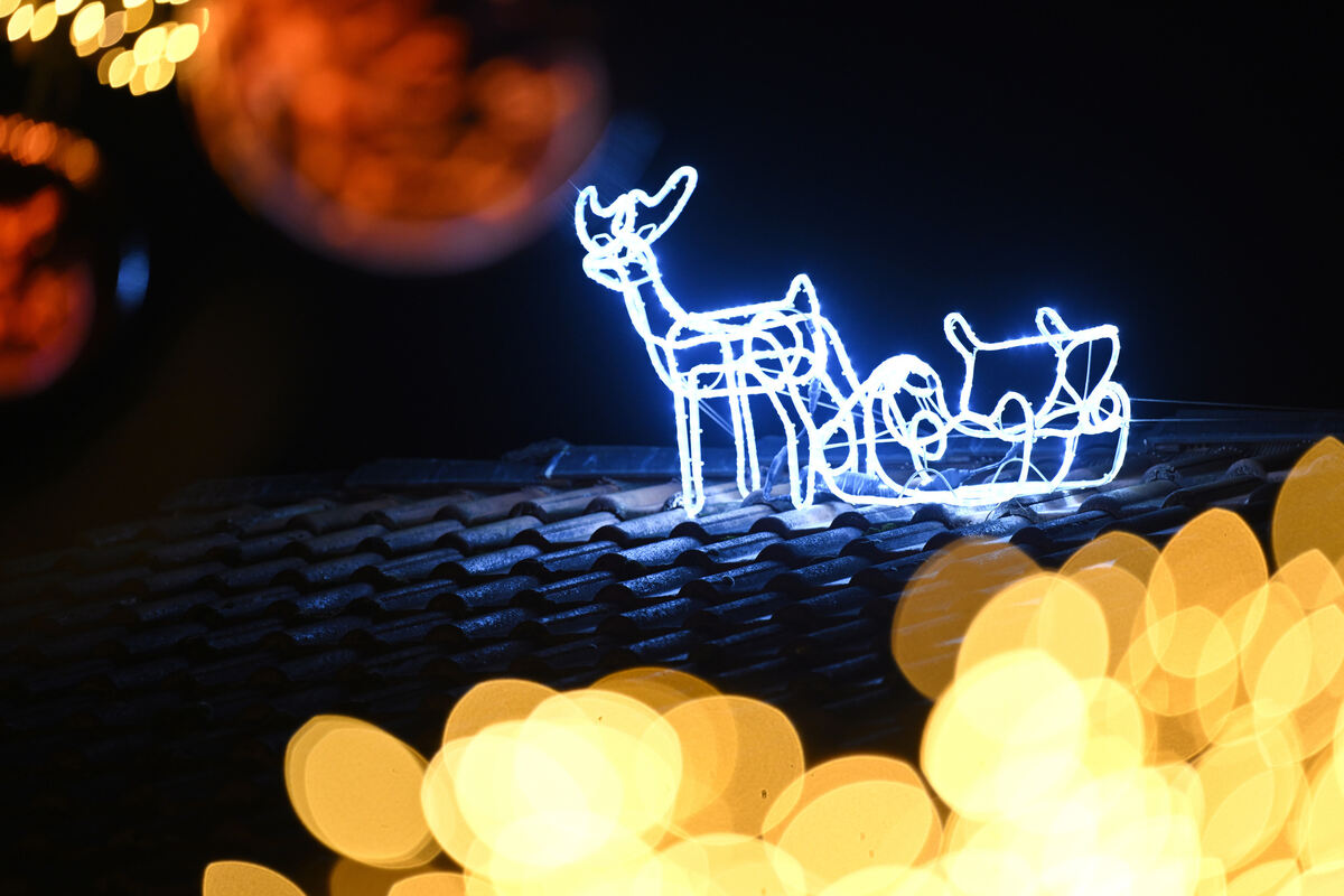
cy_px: 448
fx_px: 7466
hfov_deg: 10.3
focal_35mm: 200
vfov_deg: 6.9
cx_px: 672
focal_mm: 200
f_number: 3.2
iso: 2000
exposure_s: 1/125
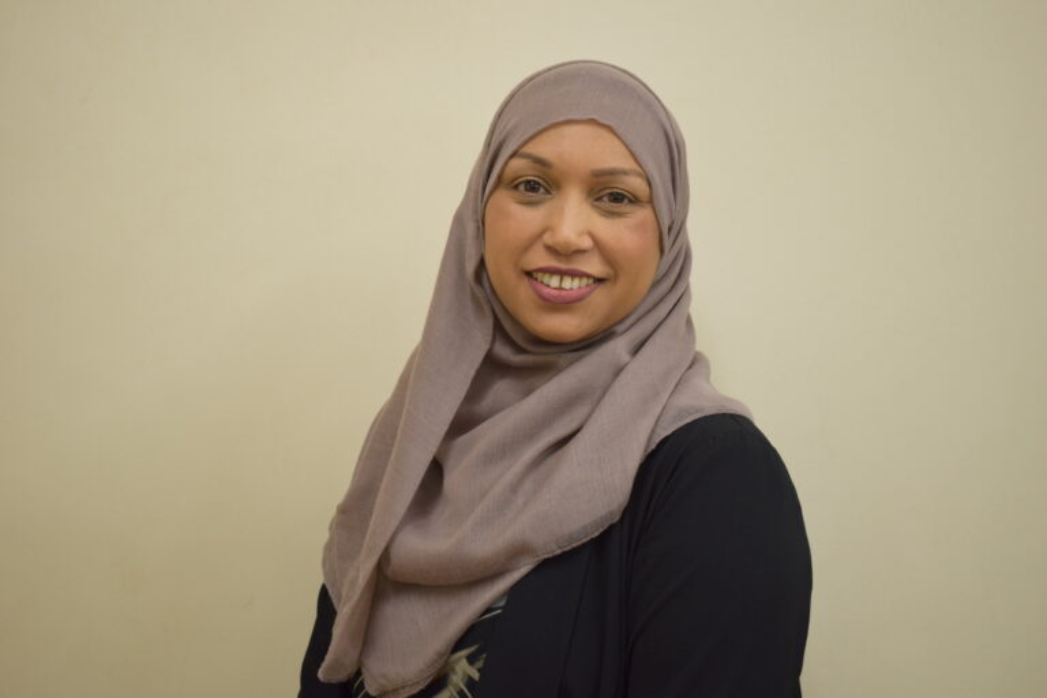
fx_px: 1658
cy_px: 349
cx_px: 524
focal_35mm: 57
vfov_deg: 23.8
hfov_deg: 35.1
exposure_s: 1/30
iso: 560
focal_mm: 38
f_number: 4.8
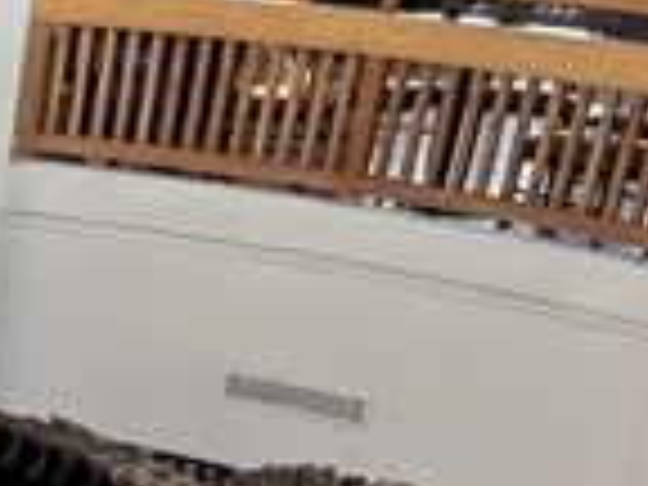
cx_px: -459
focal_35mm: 102
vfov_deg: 13.3
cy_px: 819
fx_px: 1909
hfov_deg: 16.6
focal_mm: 2.69
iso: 160
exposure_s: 1/60
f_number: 1.9
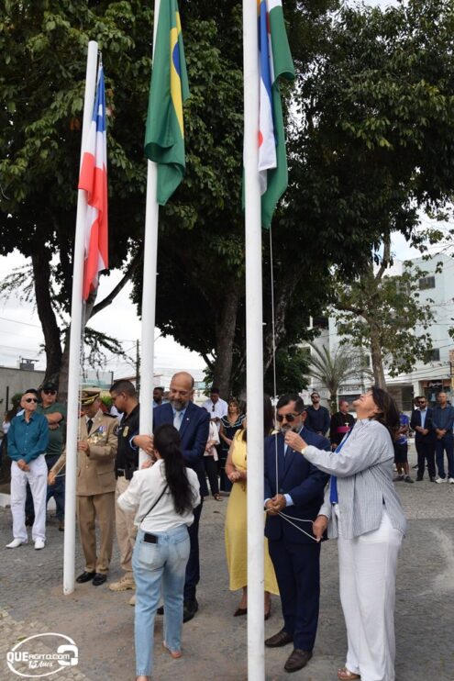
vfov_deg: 67.4
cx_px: 227
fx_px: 510
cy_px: 340
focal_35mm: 27
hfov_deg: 47.9
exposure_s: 1/250
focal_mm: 18
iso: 250
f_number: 8
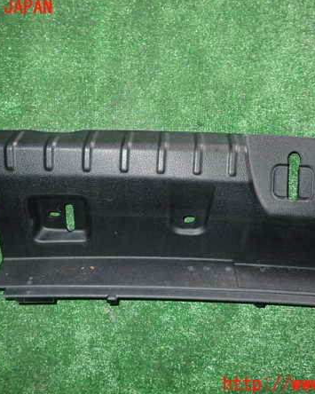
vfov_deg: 54.2
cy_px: 196
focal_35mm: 33
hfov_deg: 44.5
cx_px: 157
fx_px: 385
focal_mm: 4.5
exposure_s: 1/30
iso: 500
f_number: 5.6
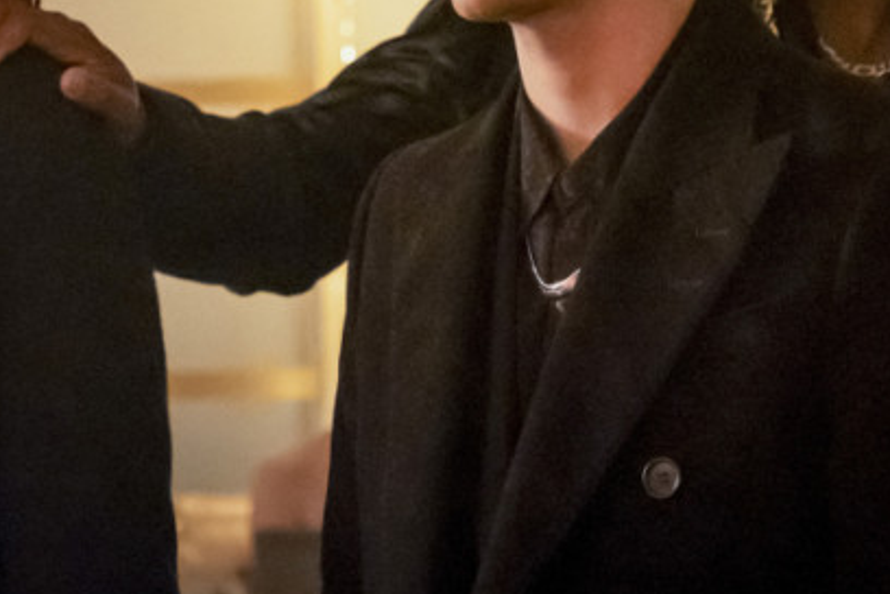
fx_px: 4524
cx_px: 201
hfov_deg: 11.2
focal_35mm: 183
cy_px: 132
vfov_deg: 7.5
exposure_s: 1/100
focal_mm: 48.5
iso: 8000
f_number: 3.2
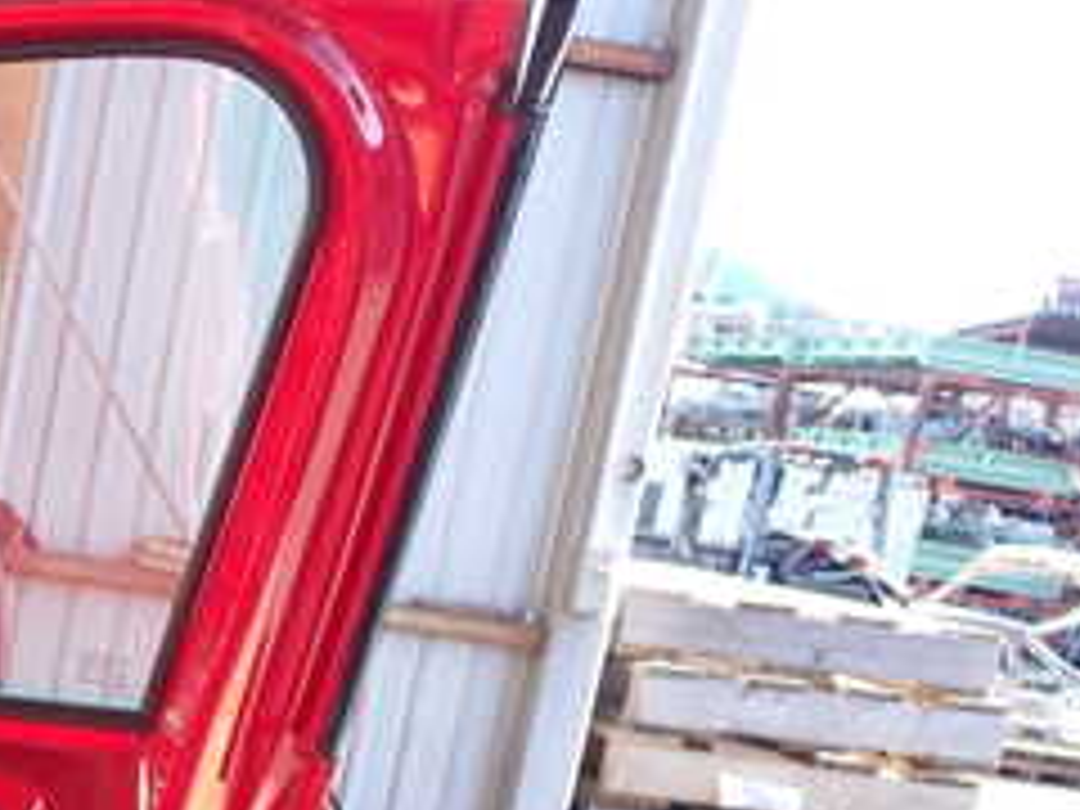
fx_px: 2340
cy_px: 900
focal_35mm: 75
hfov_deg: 23.7
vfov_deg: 18.8
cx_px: -212
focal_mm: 5.4
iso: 100
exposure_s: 1/100
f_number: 3.2
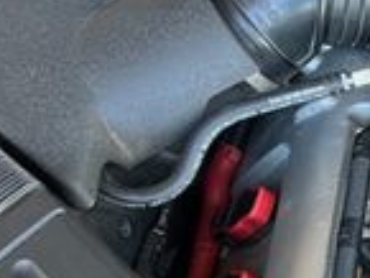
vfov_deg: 12.5
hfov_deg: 15.3
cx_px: 618
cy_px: 347
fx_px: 1230
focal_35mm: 115
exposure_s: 1/121
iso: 100
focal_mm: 5.7
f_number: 1.5
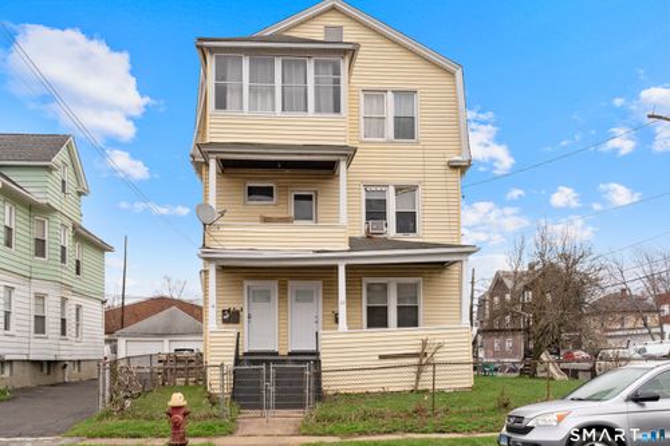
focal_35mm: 31
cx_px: 335
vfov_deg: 42.3
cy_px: 223
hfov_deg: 60.3
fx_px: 577
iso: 640
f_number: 10
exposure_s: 1/80
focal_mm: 31
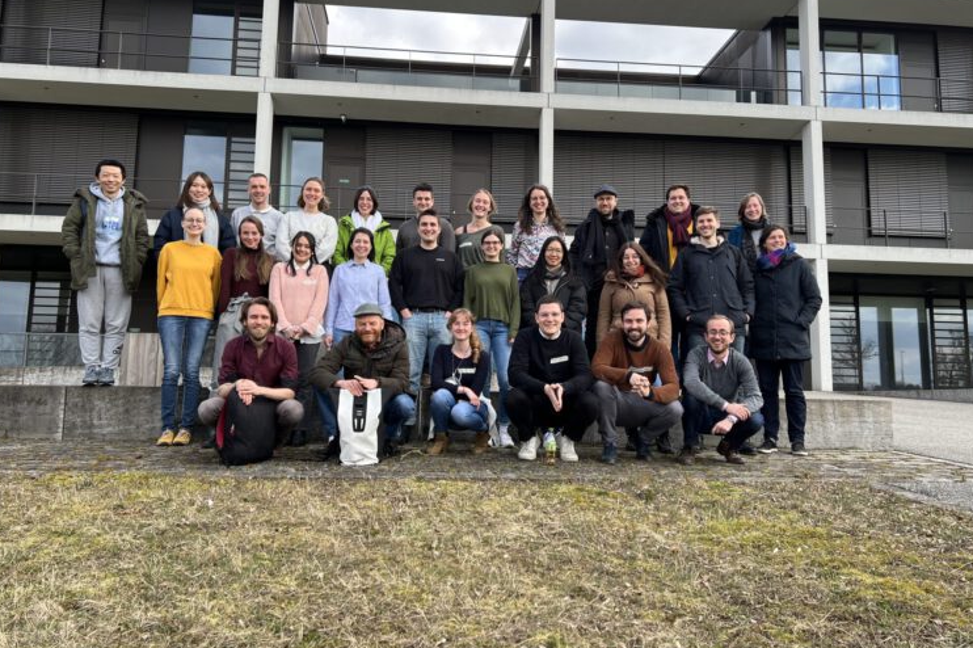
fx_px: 756
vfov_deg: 46.3
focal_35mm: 28
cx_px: 476
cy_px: 300
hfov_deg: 65.5
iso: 50
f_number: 1.5
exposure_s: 1/769
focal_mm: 5.7
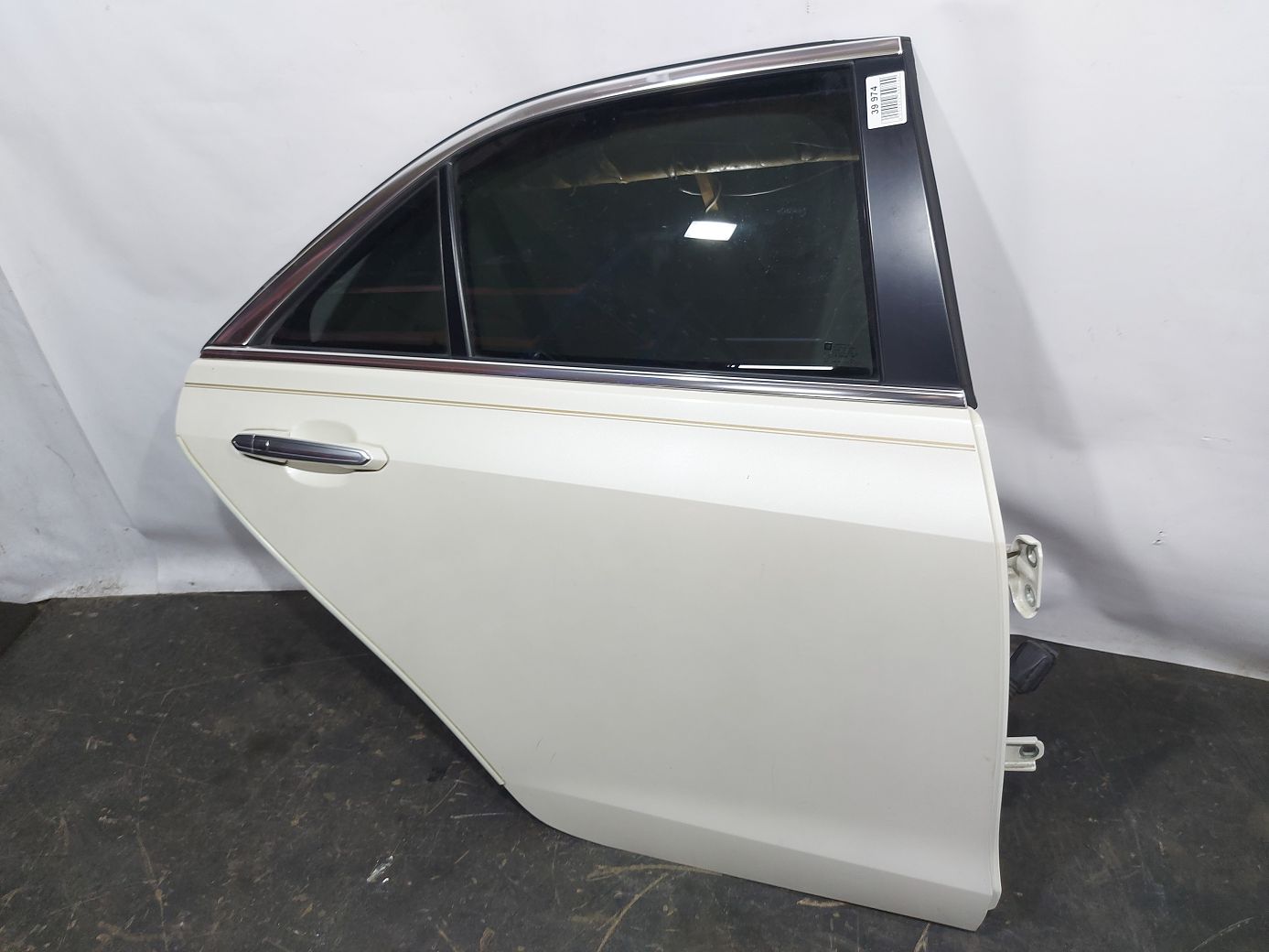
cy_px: 476
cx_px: 634
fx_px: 880
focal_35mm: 24
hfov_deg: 71.6
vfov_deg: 56.8
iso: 100
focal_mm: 5.23
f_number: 1.8
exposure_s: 1/50
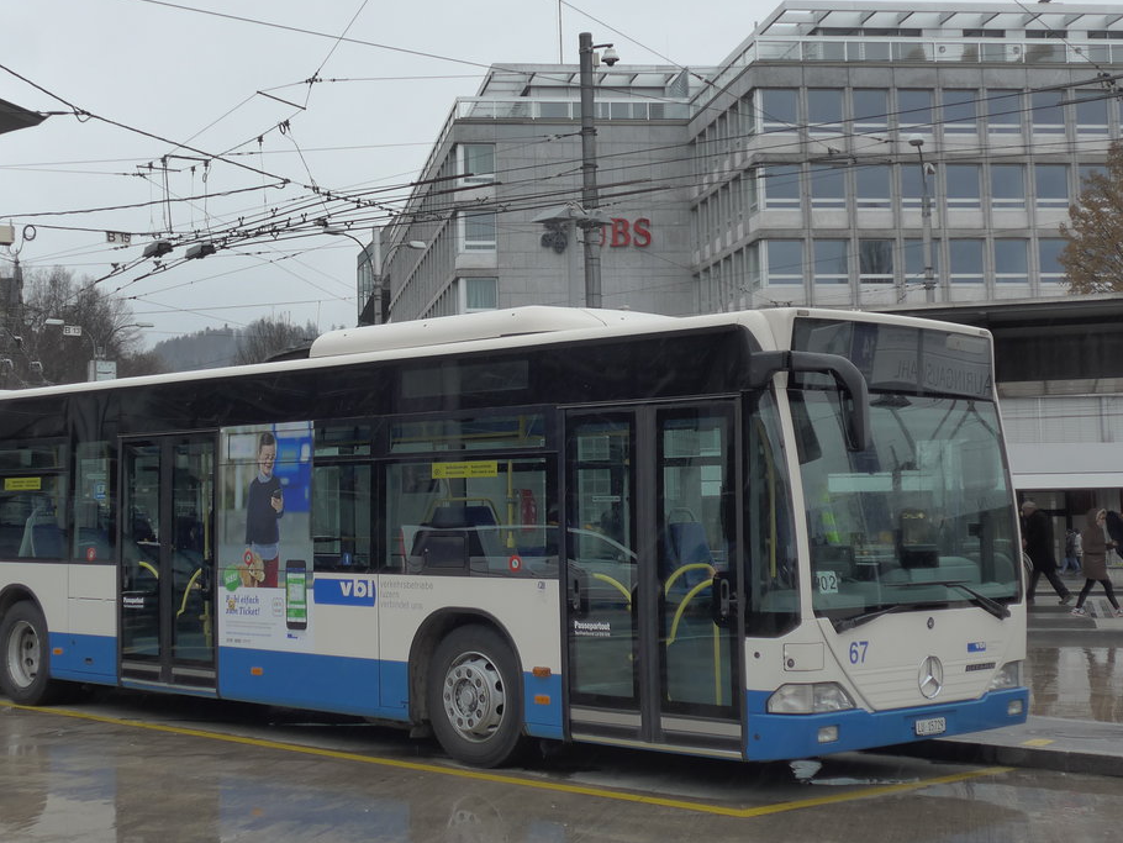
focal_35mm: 58
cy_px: 353
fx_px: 1882
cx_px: 423
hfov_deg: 33.1
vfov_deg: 25.2
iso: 160
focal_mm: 9
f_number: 2.8
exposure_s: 1/400
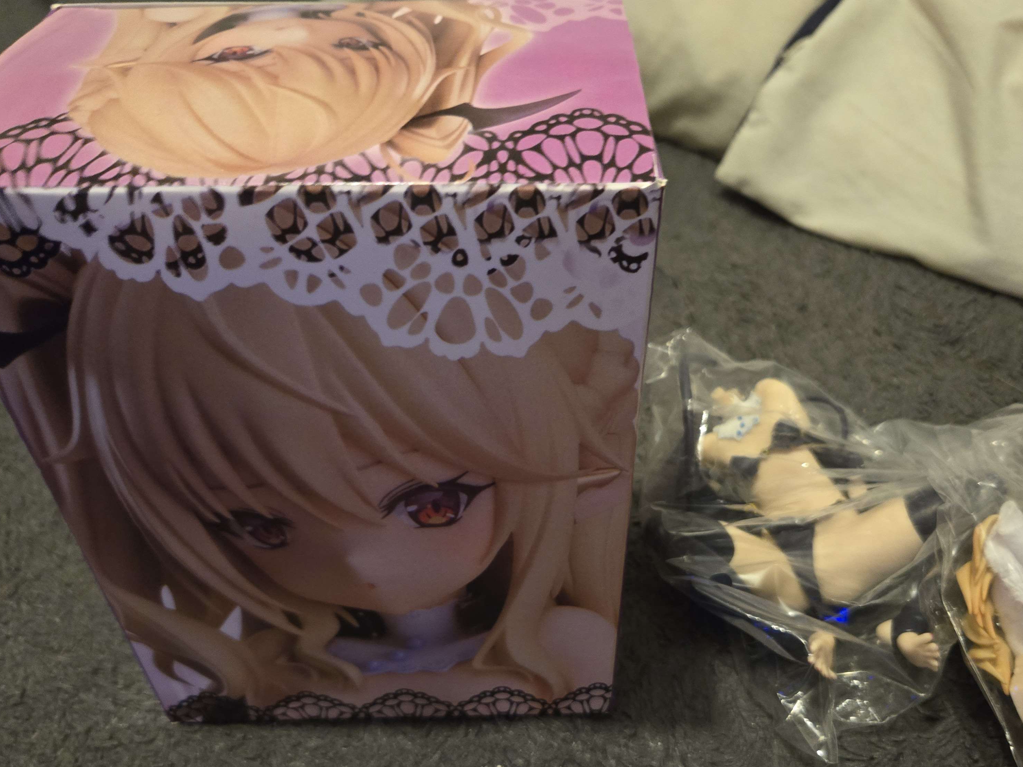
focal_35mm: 31
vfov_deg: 45.0
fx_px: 916
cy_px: 483
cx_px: 558
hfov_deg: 58.3
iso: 1250
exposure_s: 1/30
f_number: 1.8
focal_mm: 5.4
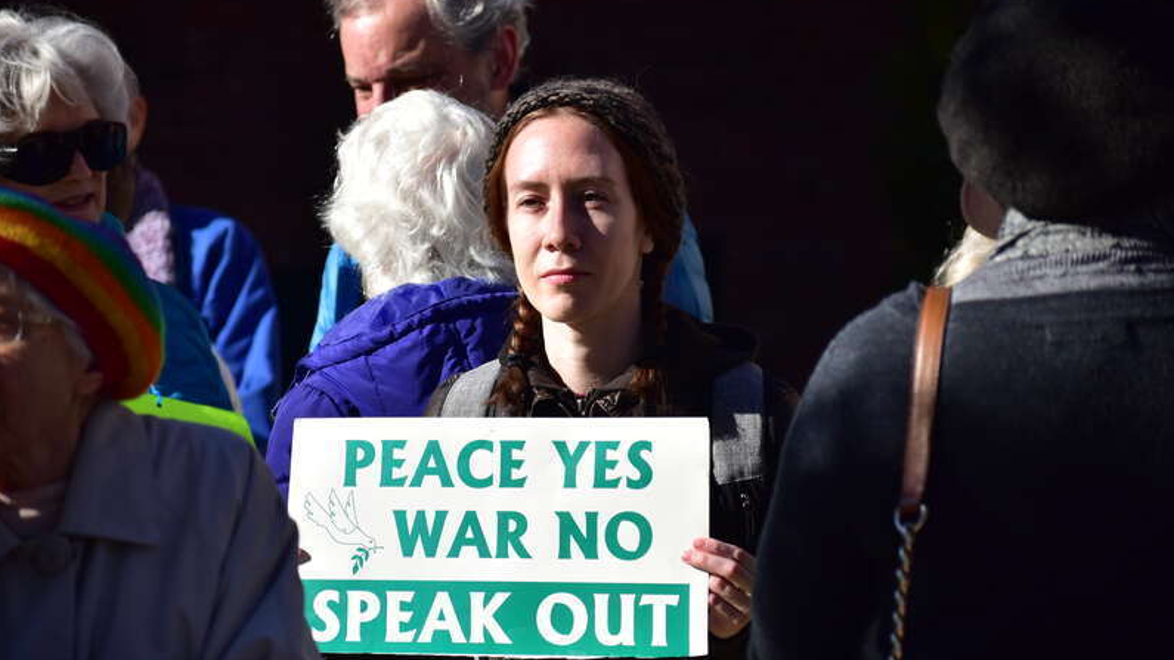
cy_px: 361
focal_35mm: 214
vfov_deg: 5.7
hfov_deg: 10.1
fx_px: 6646
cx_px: 585
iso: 400
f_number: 4.8
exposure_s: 1/2500
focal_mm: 135
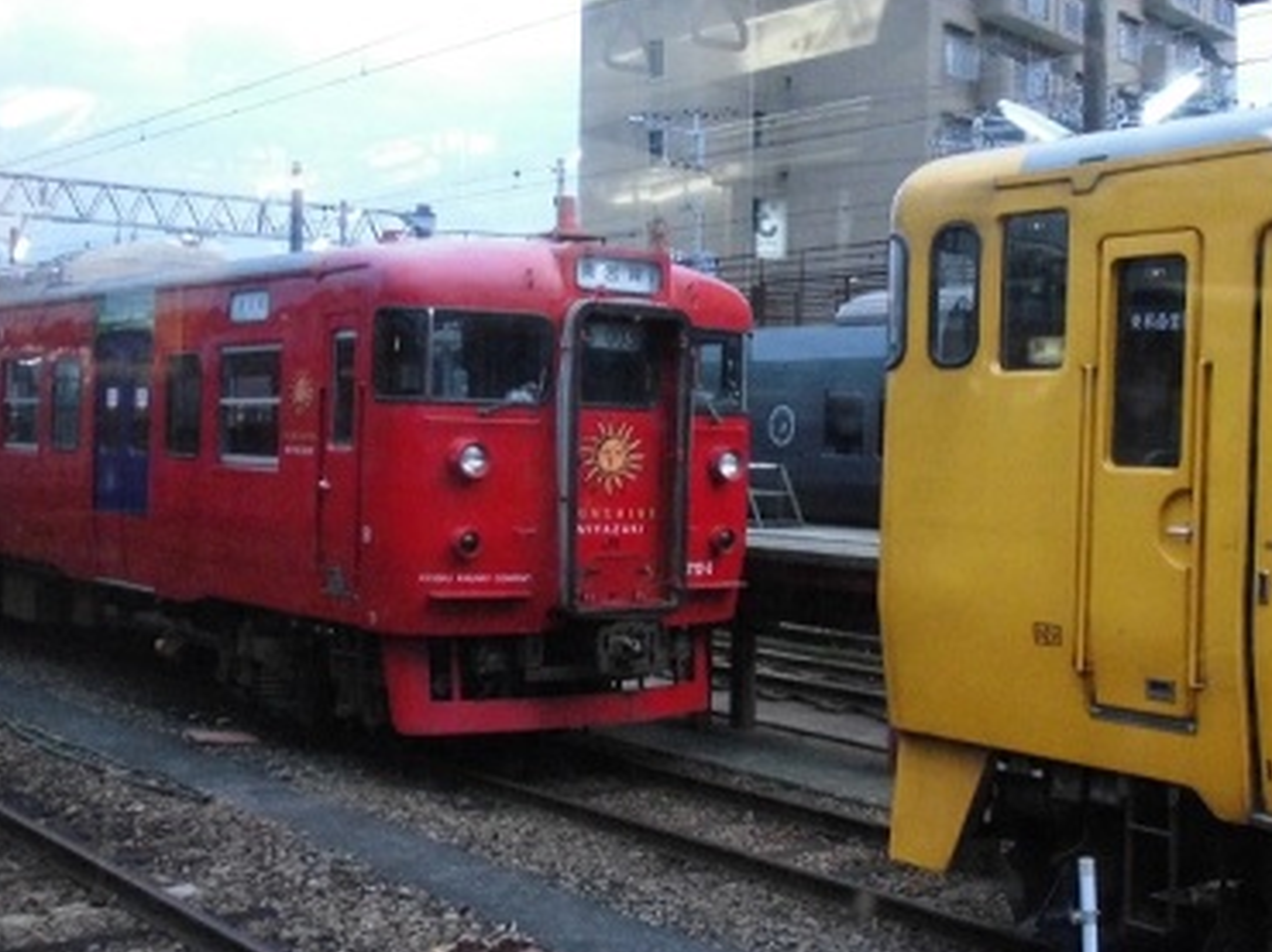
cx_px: 794
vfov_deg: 31.5
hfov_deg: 41.0
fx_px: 1689
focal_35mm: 46
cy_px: 442
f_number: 3.4
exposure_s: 1/60
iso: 800
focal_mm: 6.01
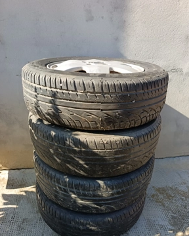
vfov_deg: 65.9
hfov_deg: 54.9
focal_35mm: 26
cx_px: 96
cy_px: 130
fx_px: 182
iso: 115
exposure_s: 1/100
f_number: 1.75
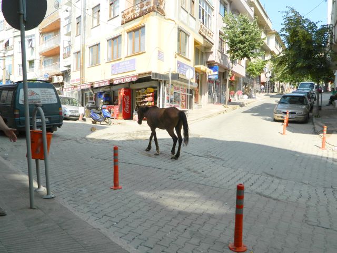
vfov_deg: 45.4
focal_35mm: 31
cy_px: 126
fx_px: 302
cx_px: 168
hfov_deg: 58.4
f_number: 3.2
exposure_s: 1/500
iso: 80
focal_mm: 5.6
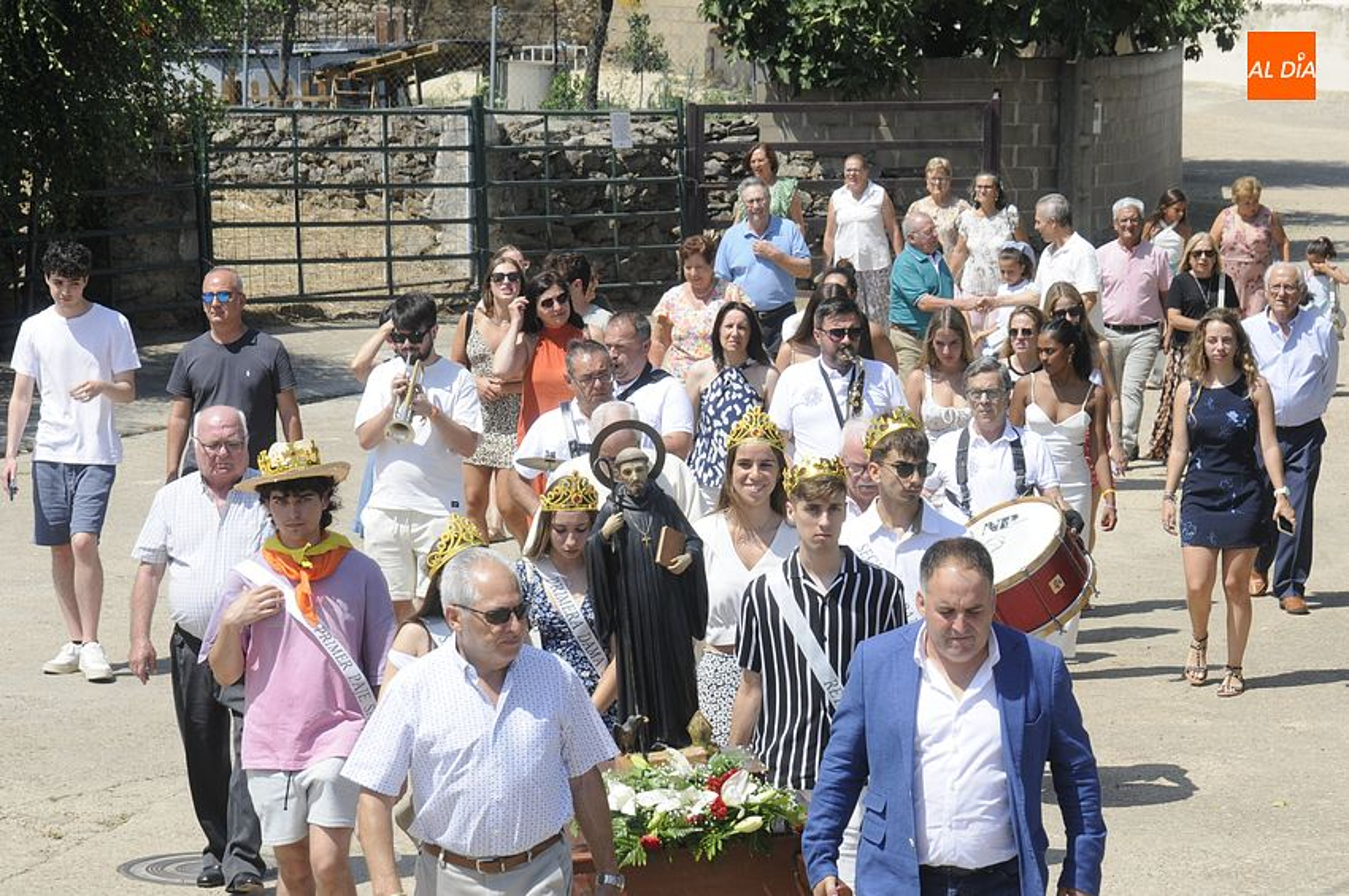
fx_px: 4773
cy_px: 448
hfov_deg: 16.1
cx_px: 674
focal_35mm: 128
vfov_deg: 10.7
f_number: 10
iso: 200
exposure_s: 1/250
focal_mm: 85
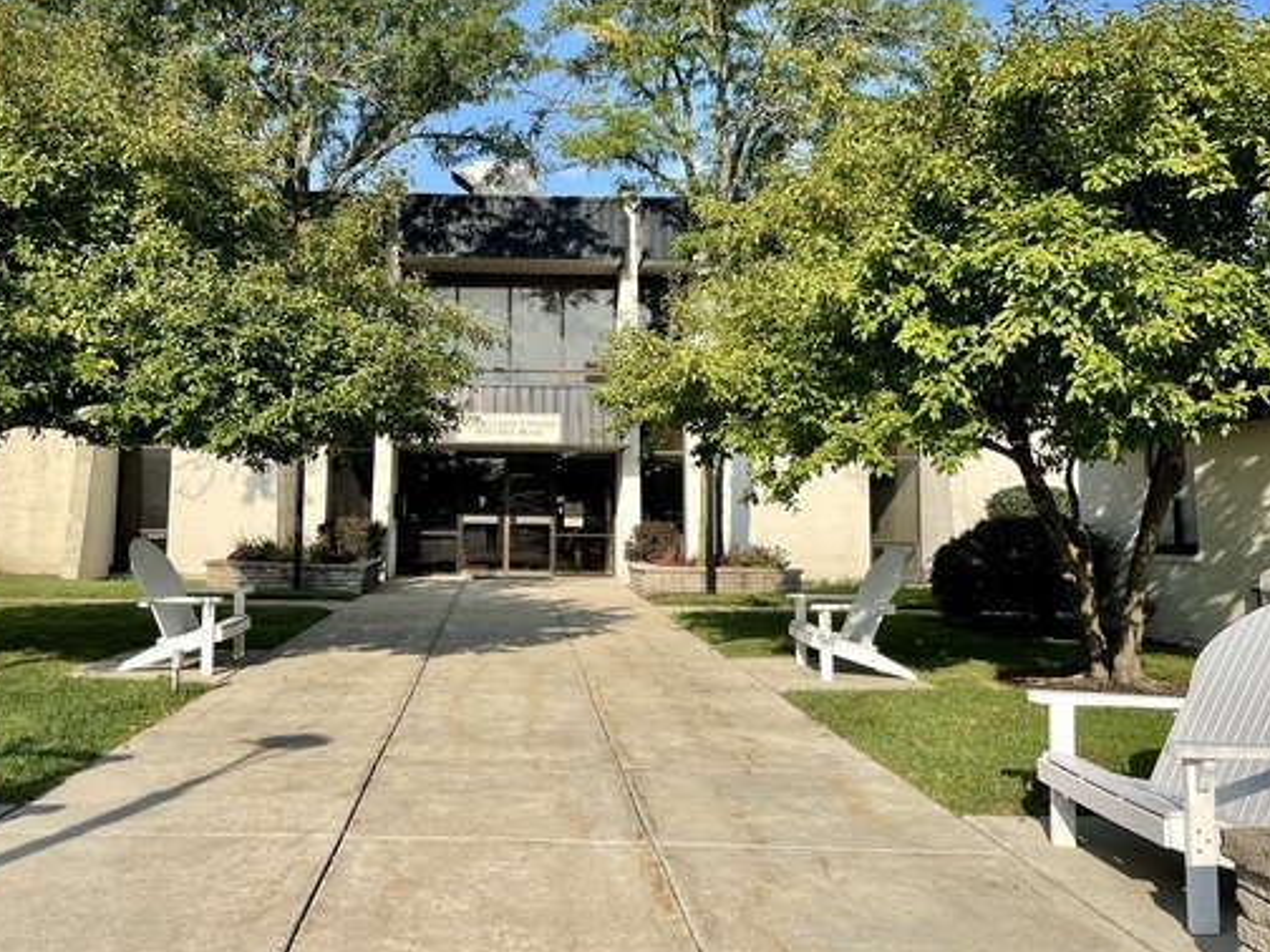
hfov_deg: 55.1
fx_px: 1211
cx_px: 529
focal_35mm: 33
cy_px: 373
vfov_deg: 42.7
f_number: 1.6
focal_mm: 5.1
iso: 32
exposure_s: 1/2488
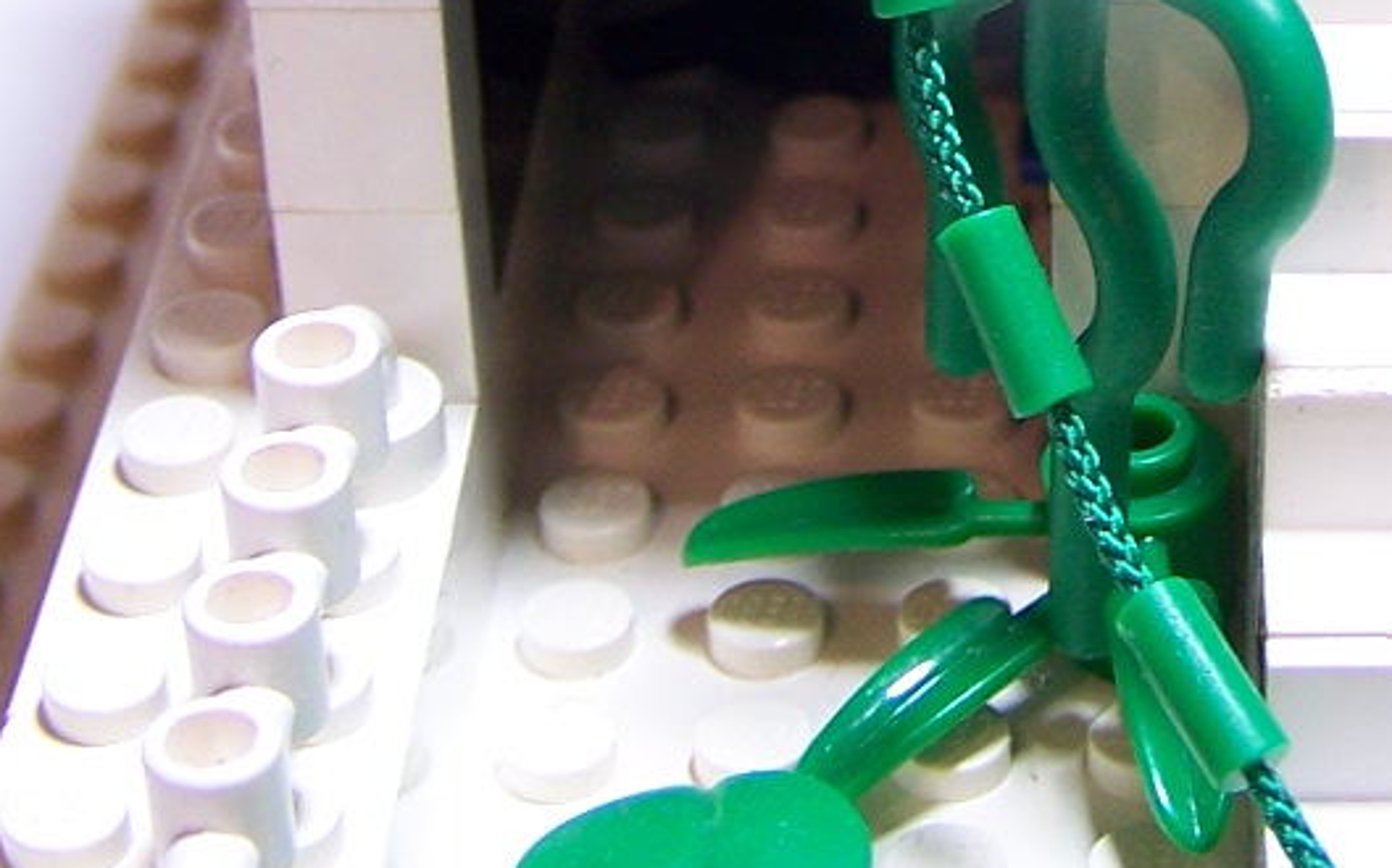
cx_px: 1124
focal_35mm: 114
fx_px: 4322
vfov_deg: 11.1
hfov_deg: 18.1
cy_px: -345
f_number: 2.8
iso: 80
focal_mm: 6.3
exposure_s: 1/25
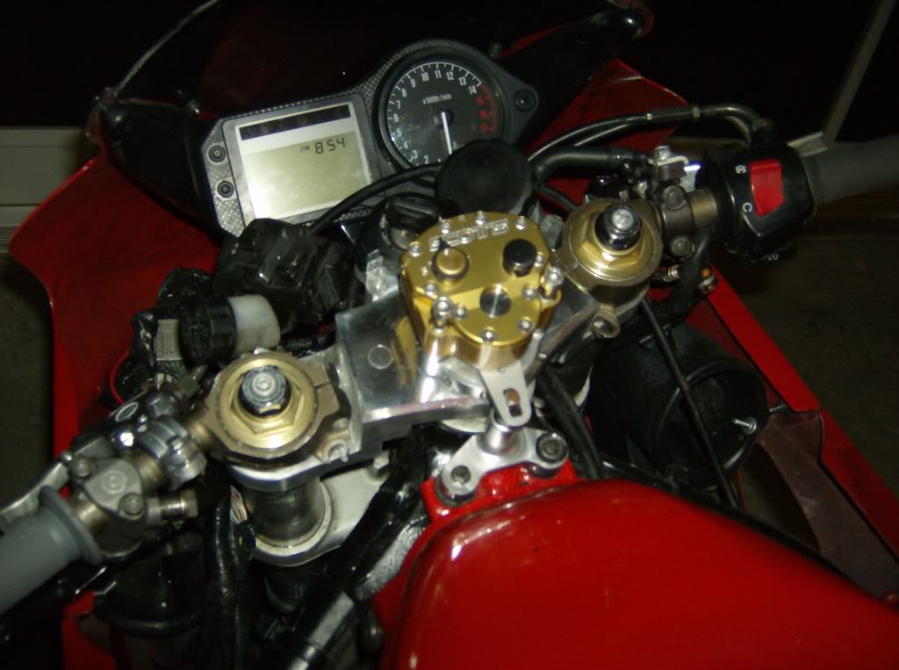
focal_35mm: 36
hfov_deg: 51.5
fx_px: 933
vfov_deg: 39.5
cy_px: 335
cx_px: 450
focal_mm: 6
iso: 200
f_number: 2.8
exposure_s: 1/60
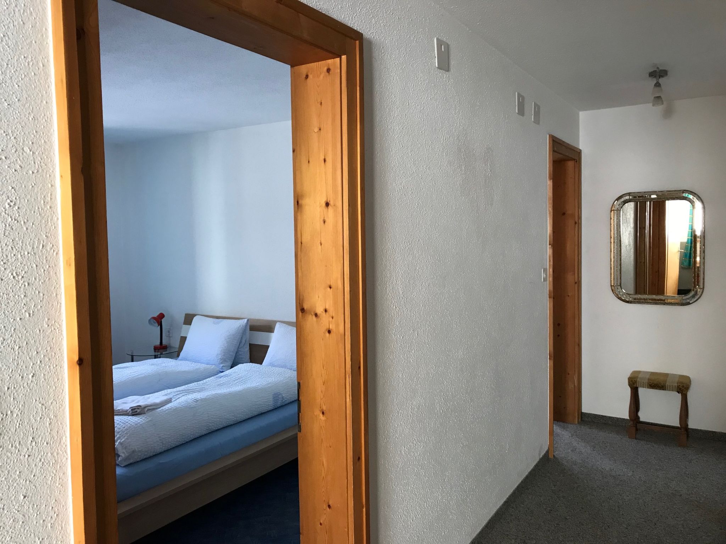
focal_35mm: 28
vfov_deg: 49.7
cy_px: 272
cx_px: 363
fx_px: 587
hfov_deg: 63.4
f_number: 1.8
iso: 32
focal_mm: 3.99
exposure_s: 1/20
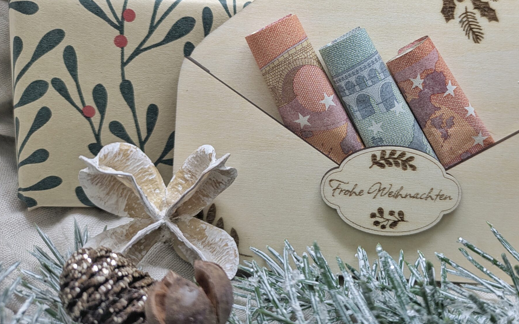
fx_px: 537
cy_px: 106
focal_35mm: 38
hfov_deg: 50.3
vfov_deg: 33.3
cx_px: 360
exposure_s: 1/33.3
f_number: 1.89
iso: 73
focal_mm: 5.43
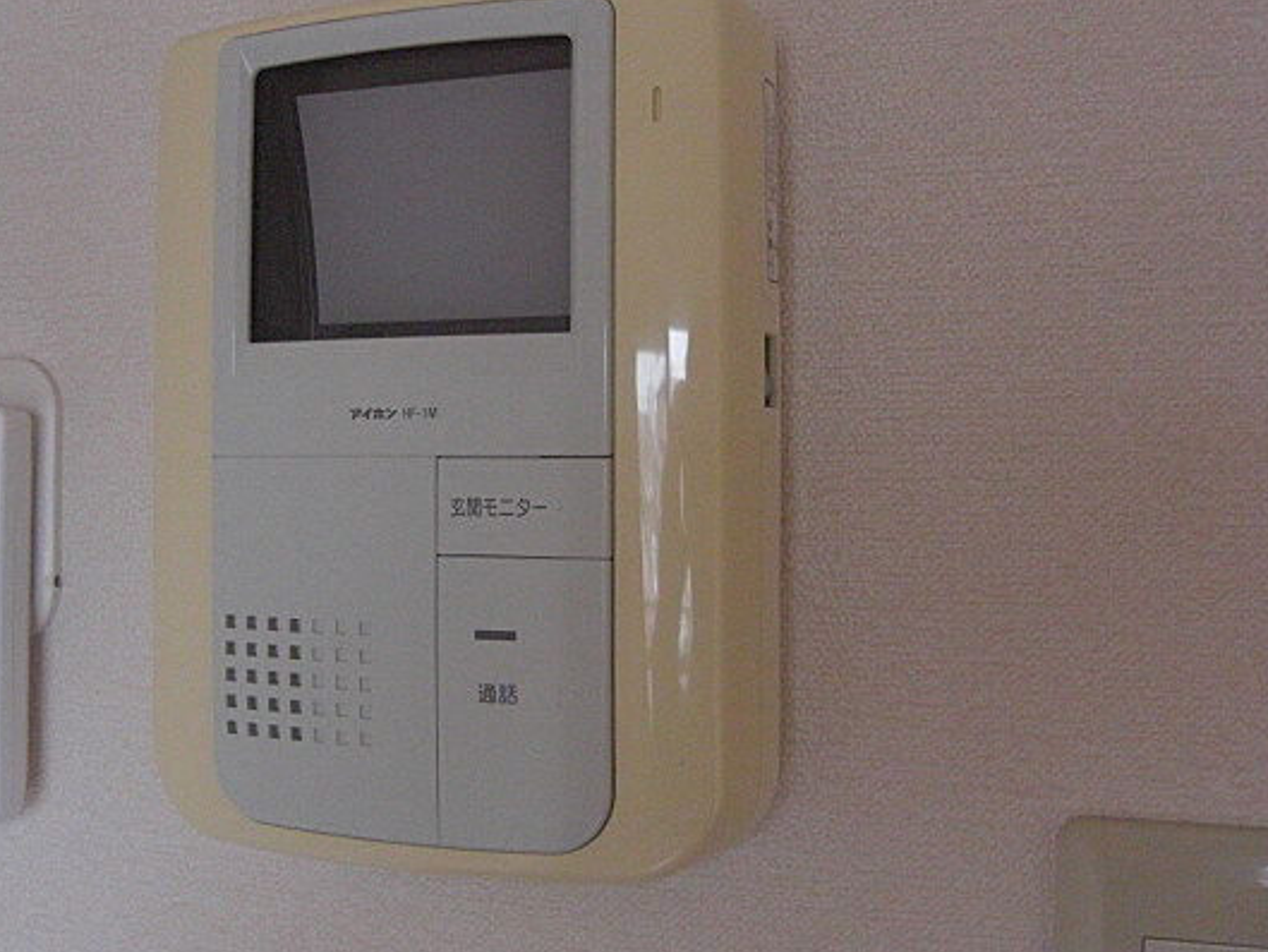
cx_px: 563
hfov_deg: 41.2
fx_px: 1685
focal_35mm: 46
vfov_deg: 31.5
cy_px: 434
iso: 800
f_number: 2.8
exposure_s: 1/125
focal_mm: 7.9
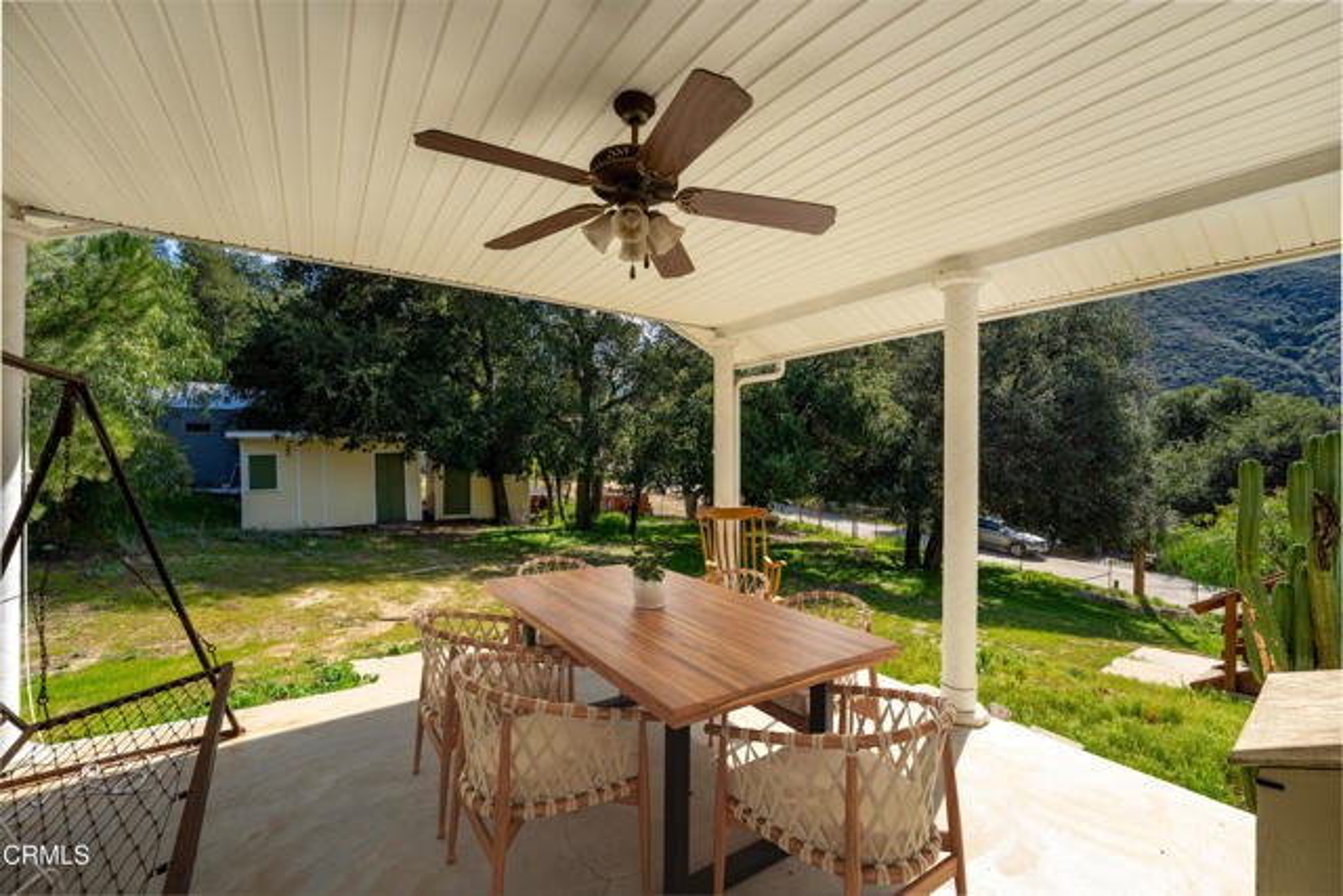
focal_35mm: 14
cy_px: 448
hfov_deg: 104.2
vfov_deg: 81.2
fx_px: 522
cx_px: 672
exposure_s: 1/80
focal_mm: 14
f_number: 8
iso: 100
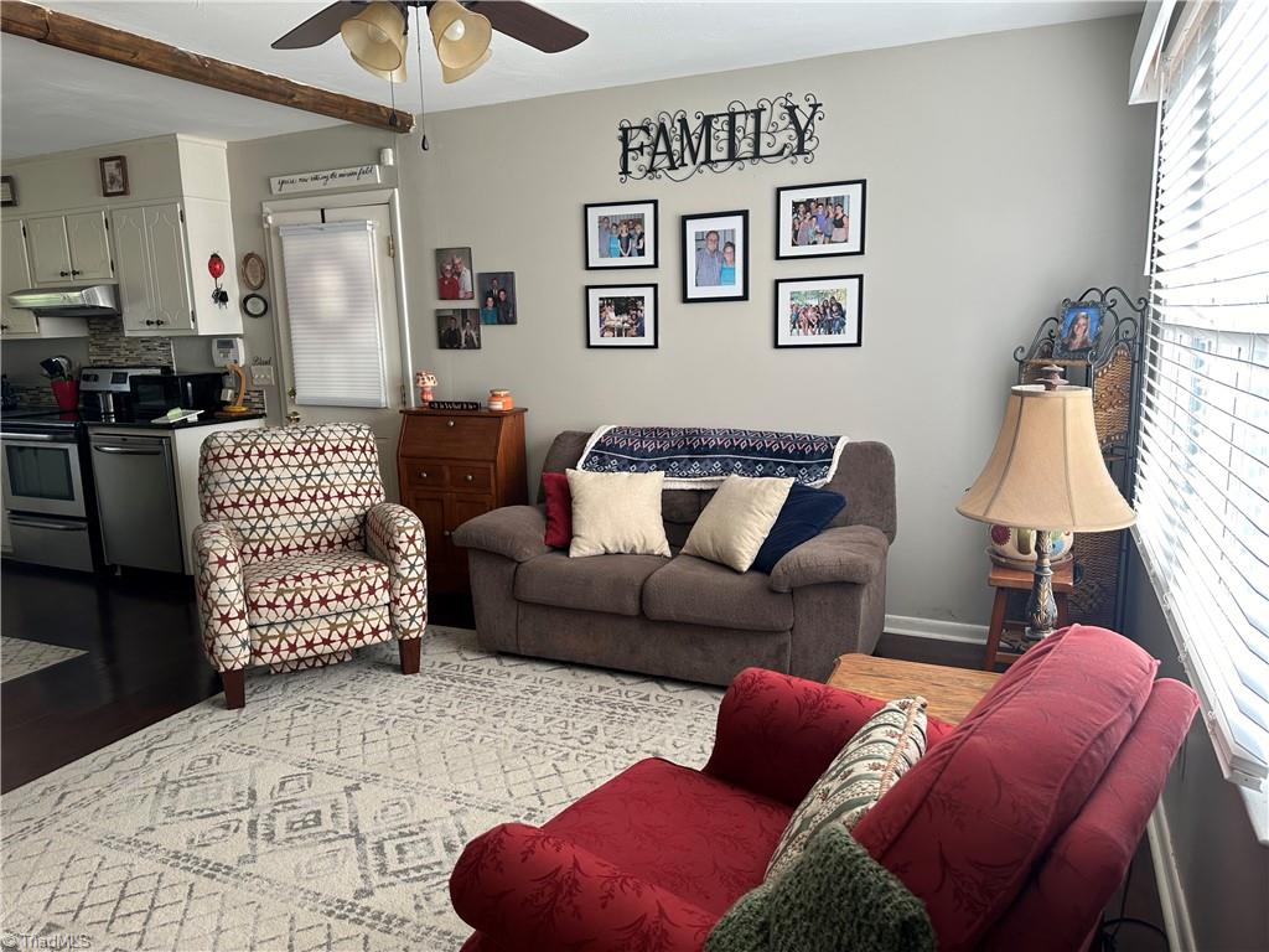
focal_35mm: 24
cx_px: 634
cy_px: 476
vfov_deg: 56.8
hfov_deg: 71.6
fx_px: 880
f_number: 1.78
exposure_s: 1/125
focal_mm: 6.86
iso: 50
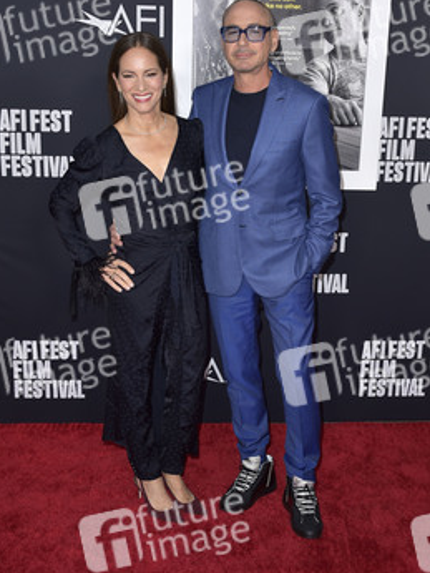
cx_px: 213
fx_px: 646
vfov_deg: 47.8
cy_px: 284
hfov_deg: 36.8
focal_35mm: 39
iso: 640
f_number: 6.3
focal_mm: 35
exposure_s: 1/200
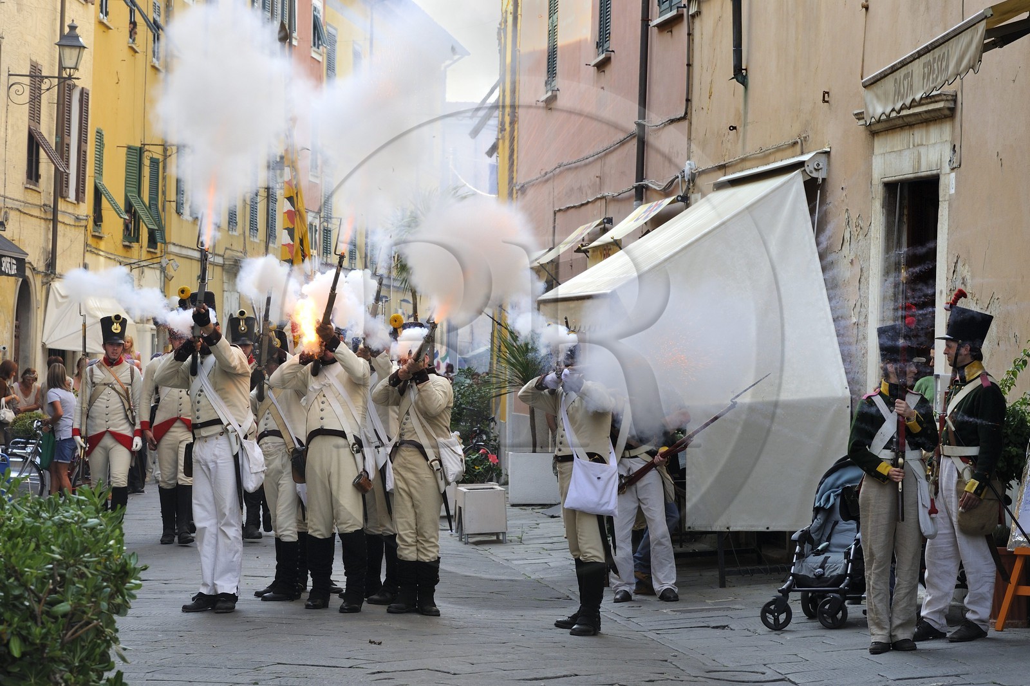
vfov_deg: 13.7
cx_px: 515
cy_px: 343
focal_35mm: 100
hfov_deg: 20.4
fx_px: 2860
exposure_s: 1/200
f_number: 10
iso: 800
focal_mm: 100
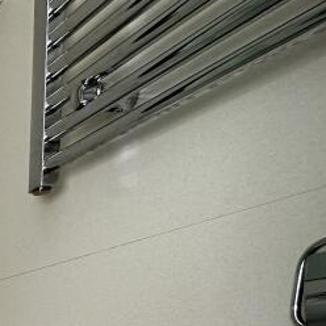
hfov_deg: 20.1
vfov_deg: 27.7
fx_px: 543
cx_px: -302
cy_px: 425
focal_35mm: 51
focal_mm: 2.22
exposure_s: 1/99
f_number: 2.2
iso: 50
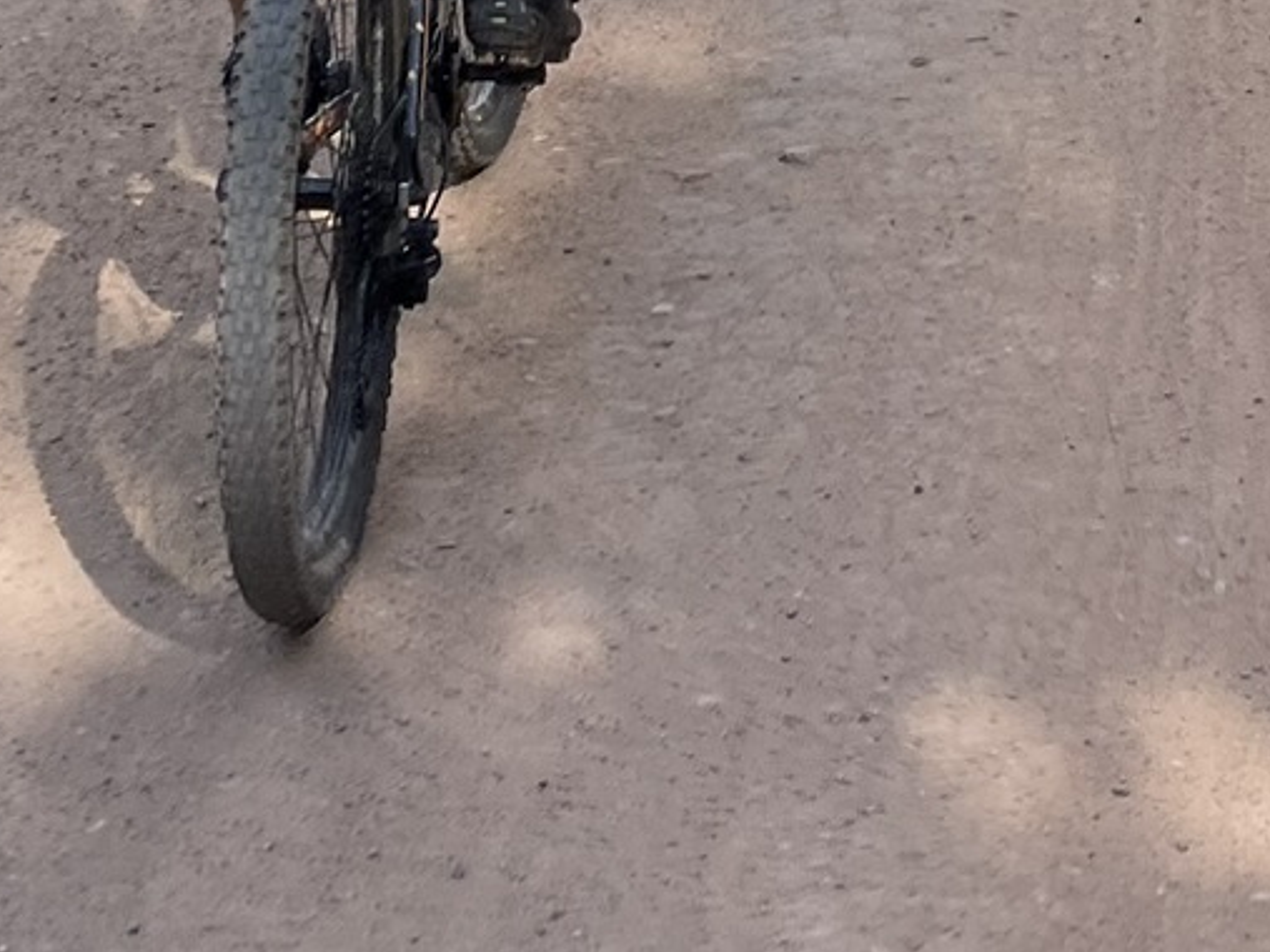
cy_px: -829
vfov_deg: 13.1
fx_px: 3705
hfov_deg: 19.1
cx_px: 1125
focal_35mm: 101
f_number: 1.6
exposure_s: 1/1353
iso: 32
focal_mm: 5.1
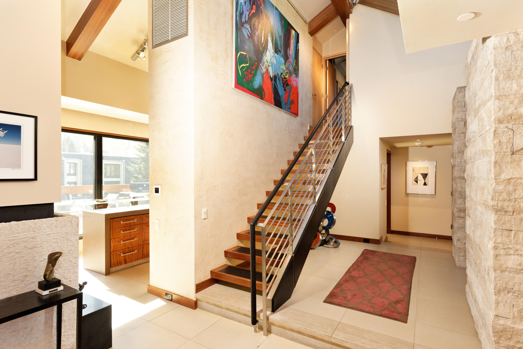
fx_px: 276
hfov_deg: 86.9
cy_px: 174
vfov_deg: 64.6
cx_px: 262
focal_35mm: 19
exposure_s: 1/60
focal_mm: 19
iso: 640
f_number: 6.3
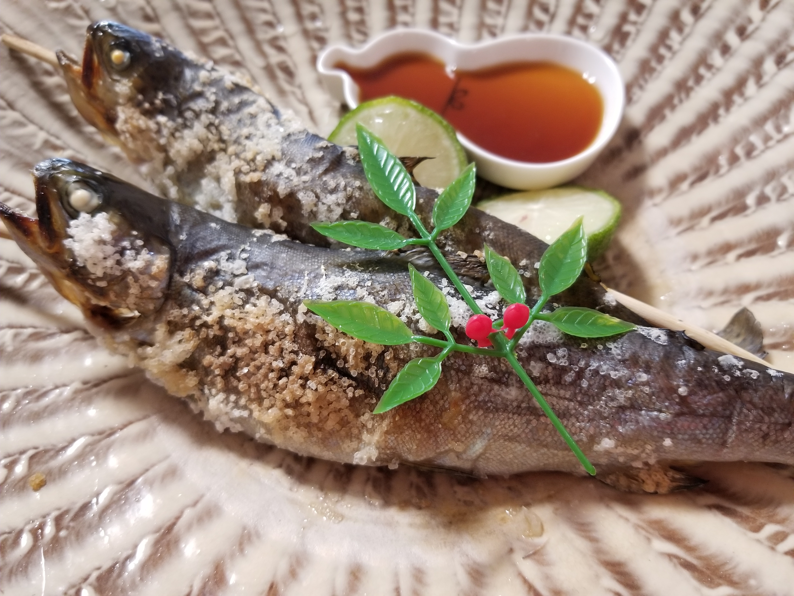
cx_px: 397
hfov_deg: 67.3
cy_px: 298
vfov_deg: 53.1
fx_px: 596
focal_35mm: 26
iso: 250
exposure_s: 1/30
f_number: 1.7
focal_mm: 4.25
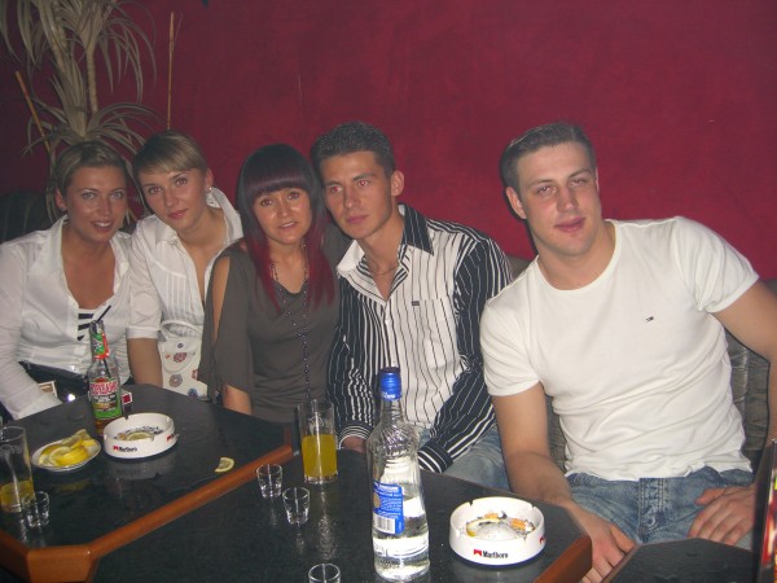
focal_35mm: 38
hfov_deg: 49.0
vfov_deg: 37.7
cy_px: 292
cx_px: 388
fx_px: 853
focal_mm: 7.9
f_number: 2.8
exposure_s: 1/60
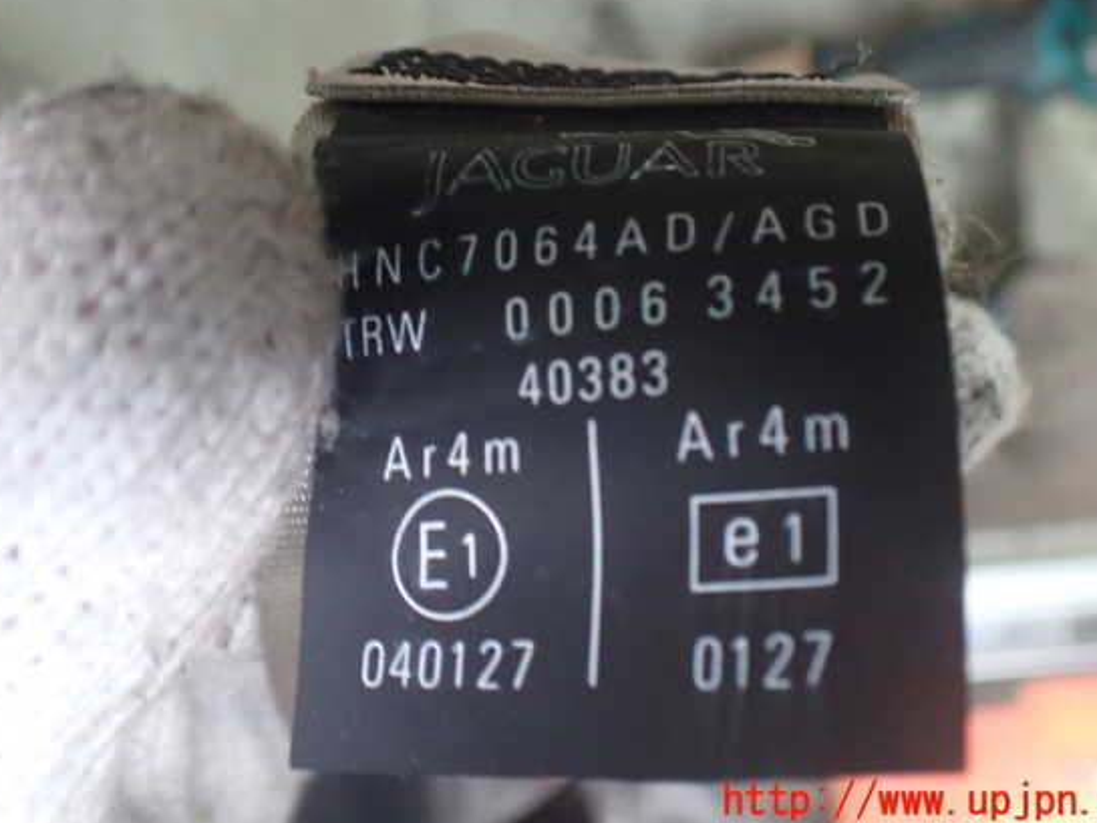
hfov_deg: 55.3
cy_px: 374
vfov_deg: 42.9
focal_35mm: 33
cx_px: 574
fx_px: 1046
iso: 1000
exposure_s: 1/30
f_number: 2.3
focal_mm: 5.4
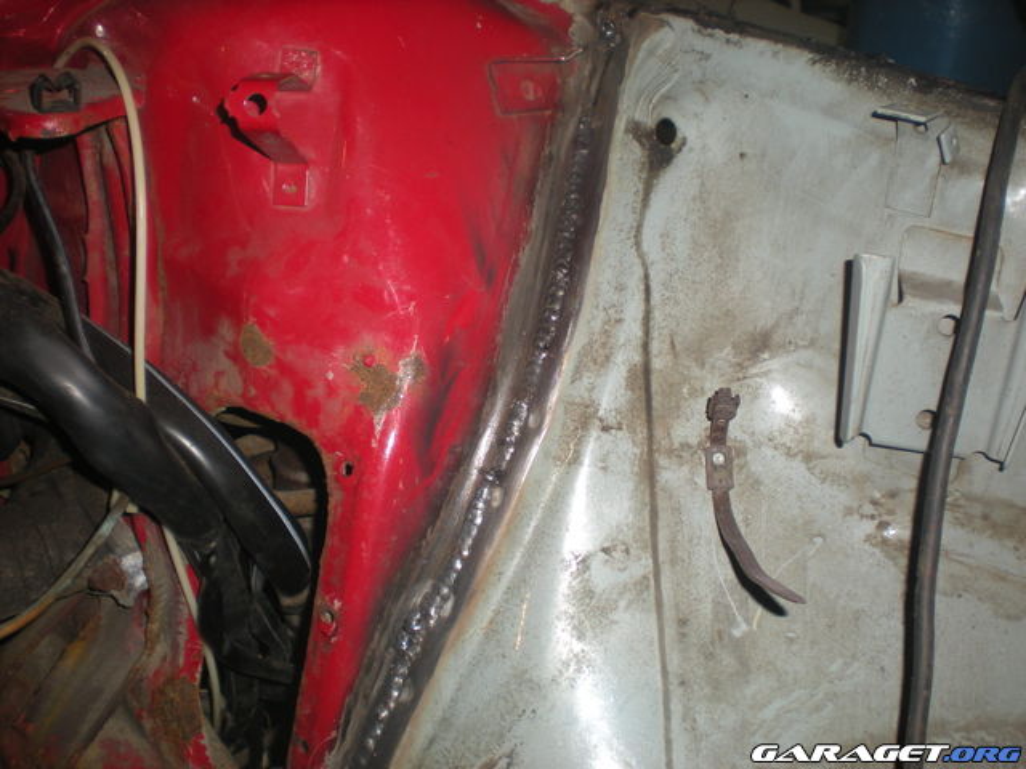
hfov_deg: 49.0
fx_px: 1126
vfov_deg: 37.7
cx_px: 513
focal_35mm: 38
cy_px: 384
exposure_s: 1/60
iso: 64
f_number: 3.1
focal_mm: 6.3
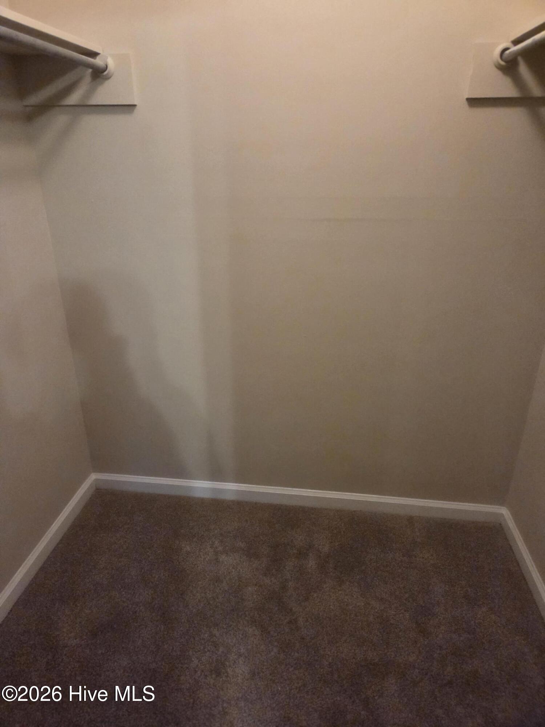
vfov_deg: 73.9
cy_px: 364
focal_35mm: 23
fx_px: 483
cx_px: 272
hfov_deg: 58.9
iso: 1250
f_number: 1.8
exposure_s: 1/120
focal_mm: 5.4
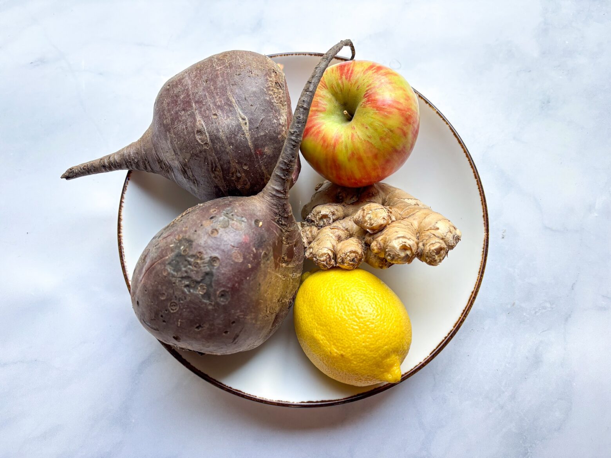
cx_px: 306
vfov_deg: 53.1
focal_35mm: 26
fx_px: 459
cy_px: 229
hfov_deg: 67.3
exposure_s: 1/120
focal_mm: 5.96
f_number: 1.6
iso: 64
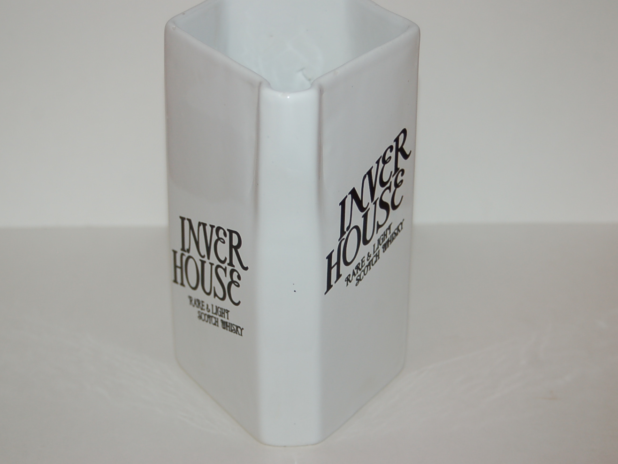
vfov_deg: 18.7
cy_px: 234
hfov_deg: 24.7
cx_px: 287
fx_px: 1411
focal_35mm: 79
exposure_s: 1/60
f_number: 4.5
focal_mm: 48
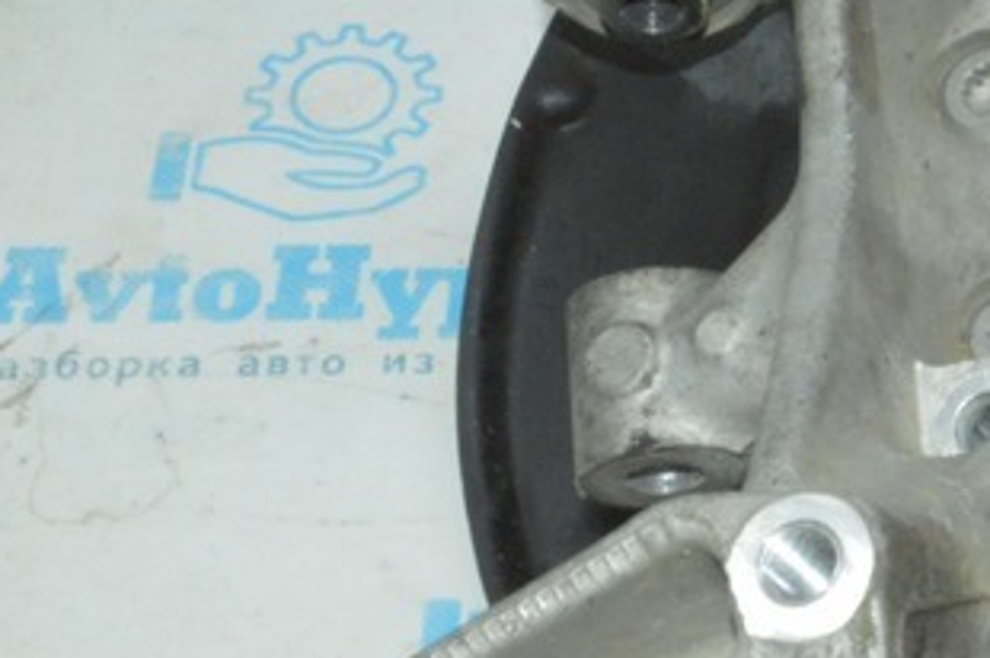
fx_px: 2994
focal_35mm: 109
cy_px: 43
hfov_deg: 18.3
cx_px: 1006
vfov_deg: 12.4
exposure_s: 1/50
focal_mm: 22
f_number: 25
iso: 3600
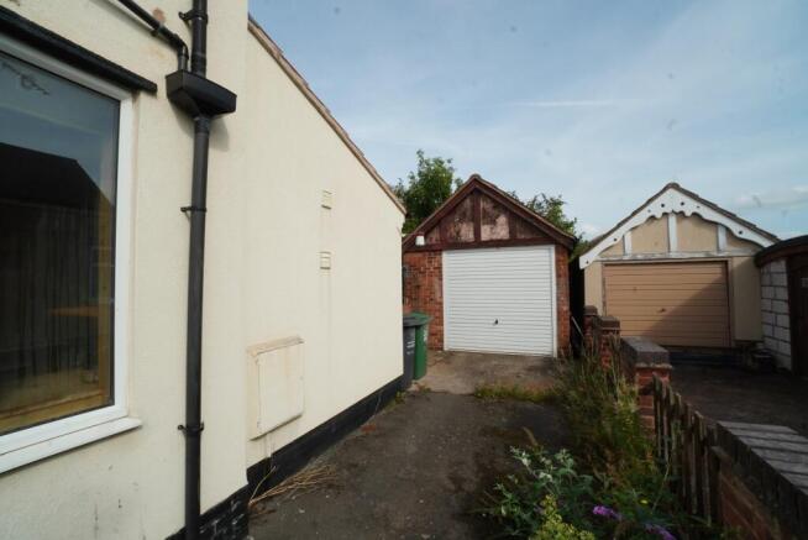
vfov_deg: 77.4
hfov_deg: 100.4
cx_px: 404
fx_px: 337
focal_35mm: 15
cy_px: 270
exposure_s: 1/160
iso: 400
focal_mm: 10
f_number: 20
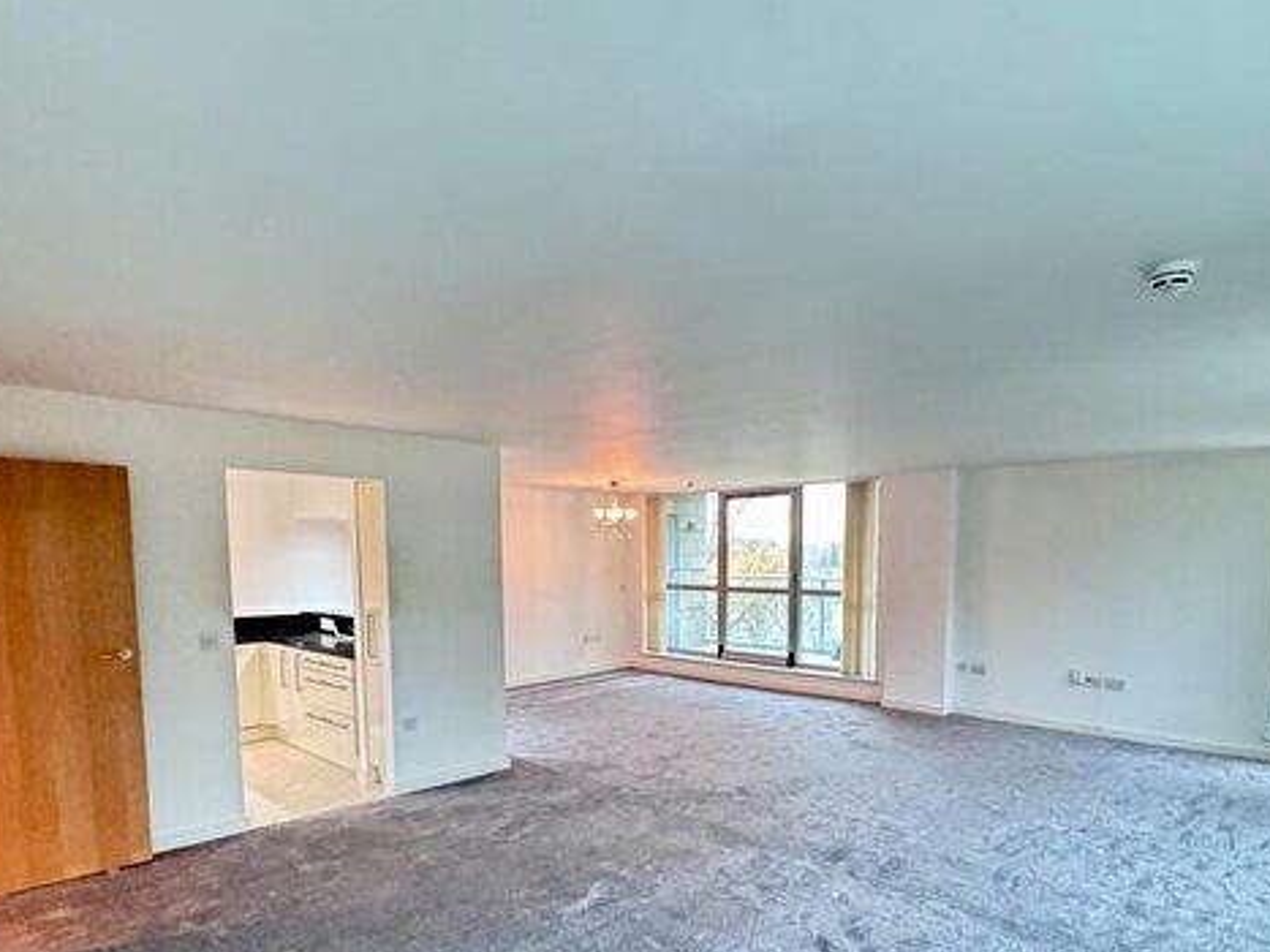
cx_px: 693
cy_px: 624
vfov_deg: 62.1
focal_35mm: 21
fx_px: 770
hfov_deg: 78.8
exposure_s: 1/33
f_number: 2.2
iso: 1000
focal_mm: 2.22
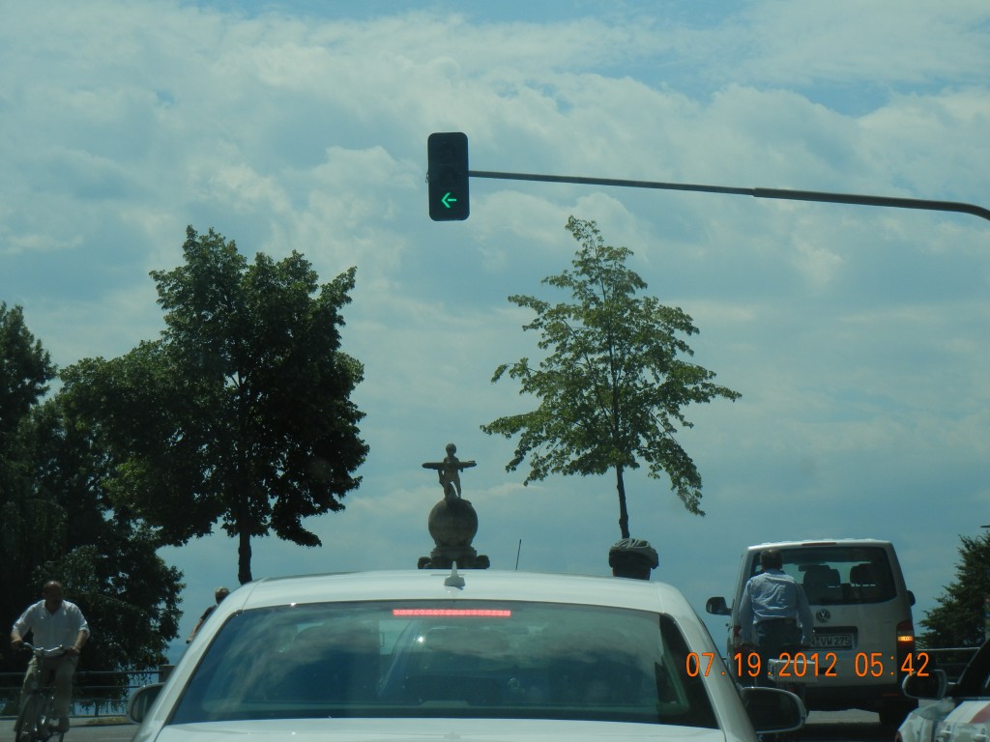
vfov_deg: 14.5
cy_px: 371
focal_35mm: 102
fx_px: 2917
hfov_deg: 19.3
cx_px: 495
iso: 160
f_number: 9
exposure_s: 1/597
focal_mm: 18.3
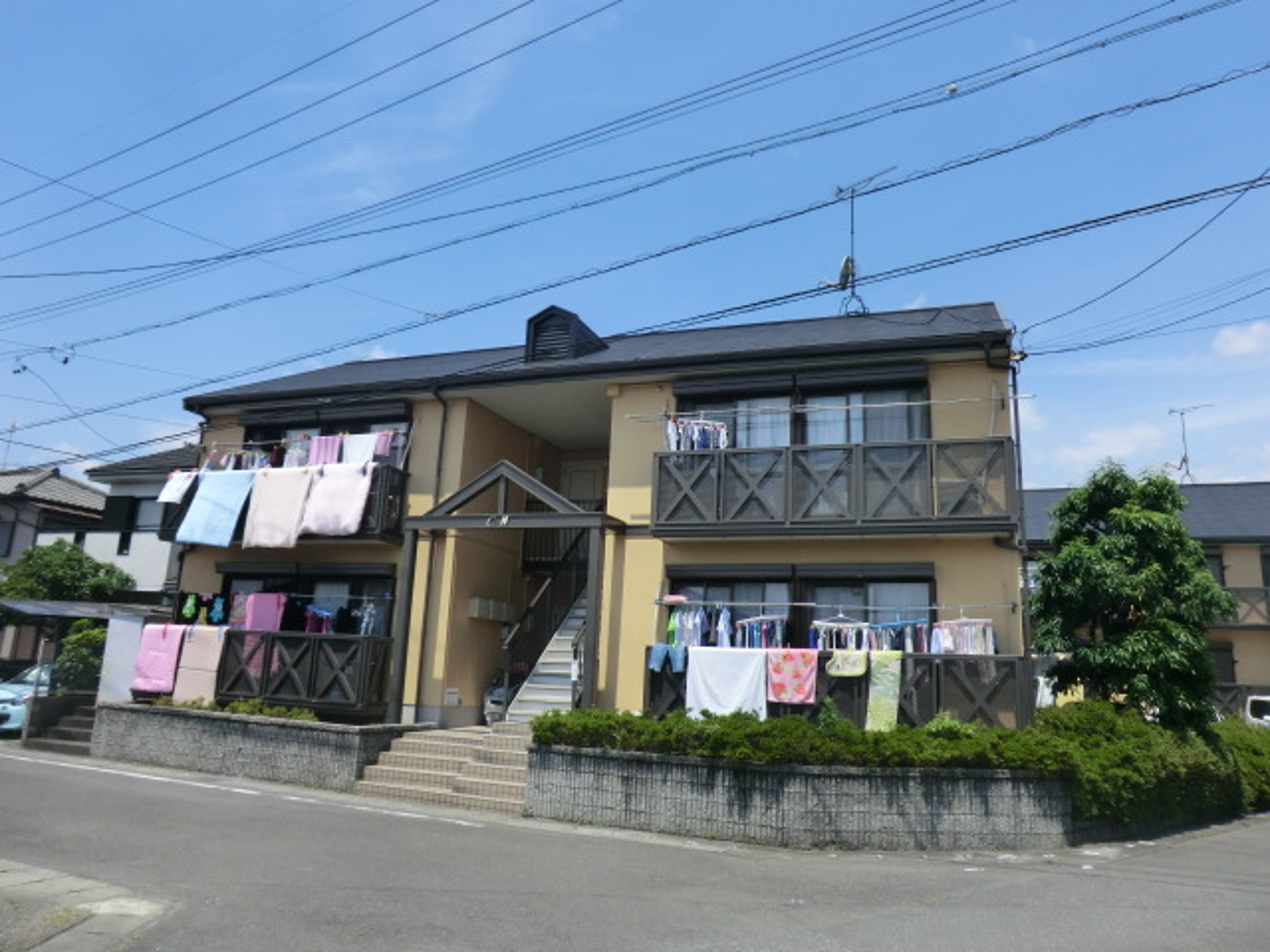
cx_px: 635
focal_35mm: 24
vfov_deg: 56.8
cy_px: 476
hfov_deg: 71.6
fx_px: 881
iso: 80
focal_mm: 4.3
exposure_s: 1/320
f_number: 7.5
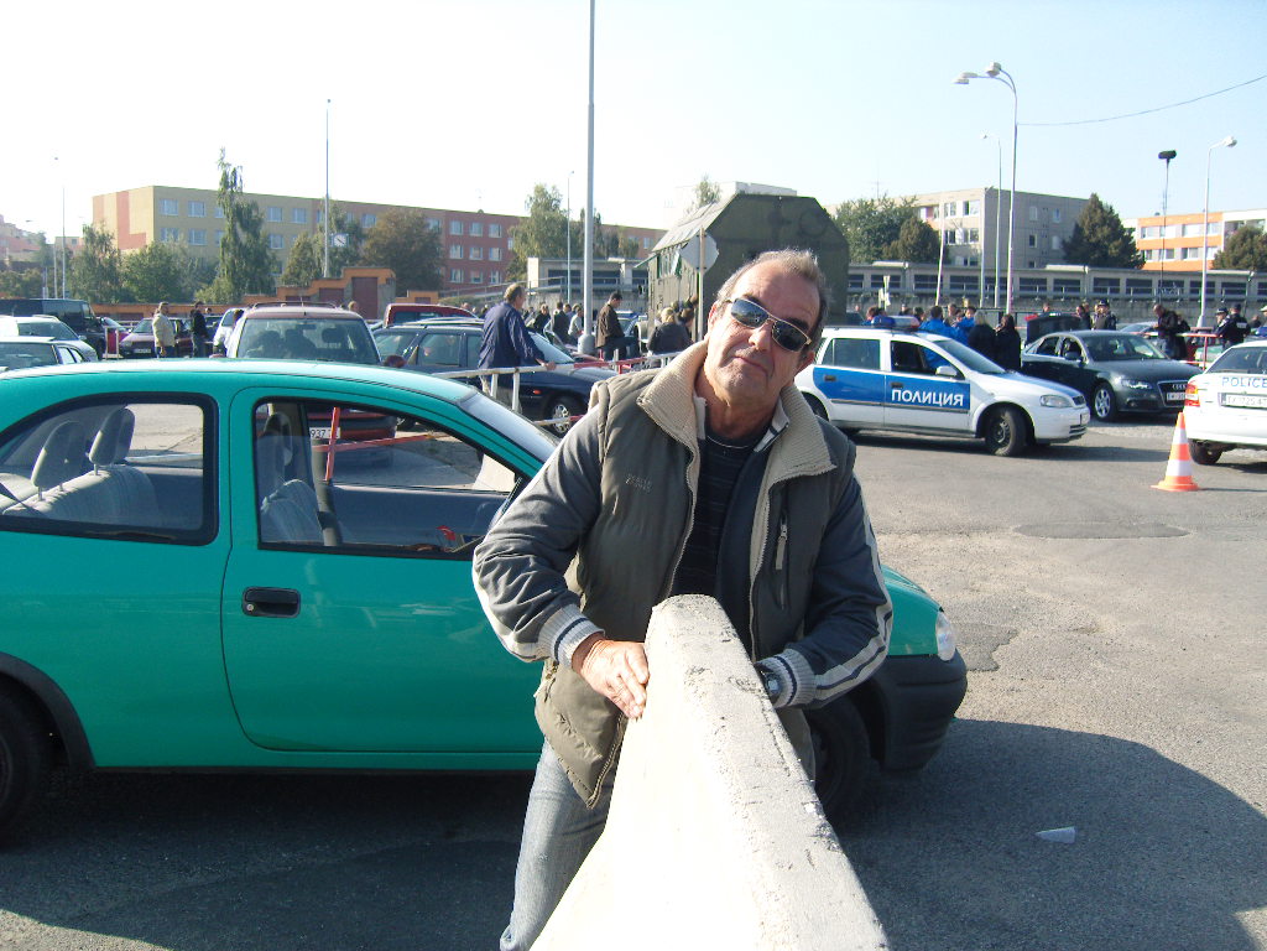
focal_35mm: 34
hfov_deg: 54.0
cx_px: 634
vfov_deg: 41.8
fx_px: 1244
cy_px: 476
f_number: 7
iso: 80
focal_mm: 7.3
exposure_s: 1/125
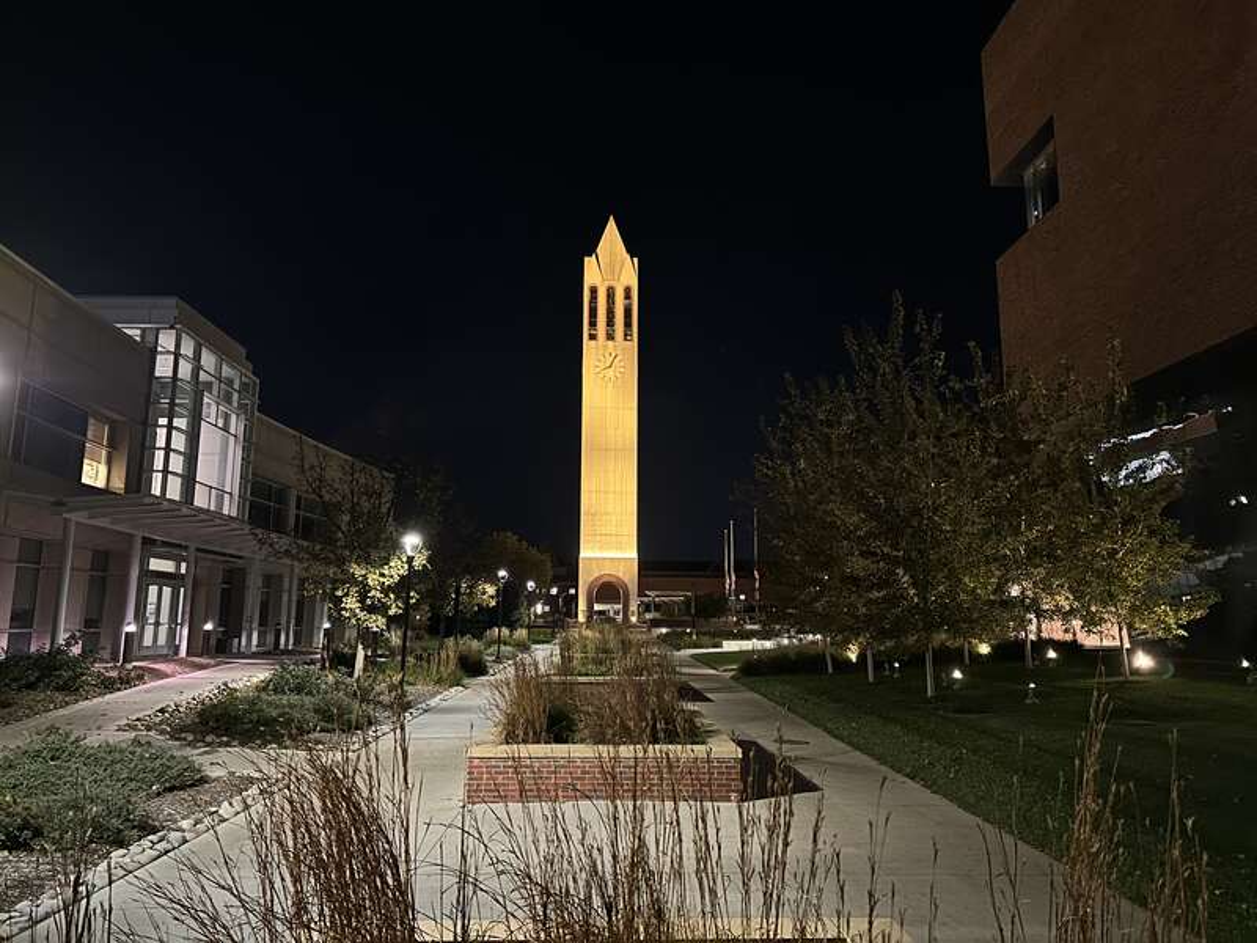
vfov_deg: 56.8
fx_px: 872
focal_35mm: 24
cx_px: 628
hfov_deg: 71.6
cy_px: 472
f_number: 1.78
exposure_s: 1/30
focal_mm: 6.86
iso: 1250
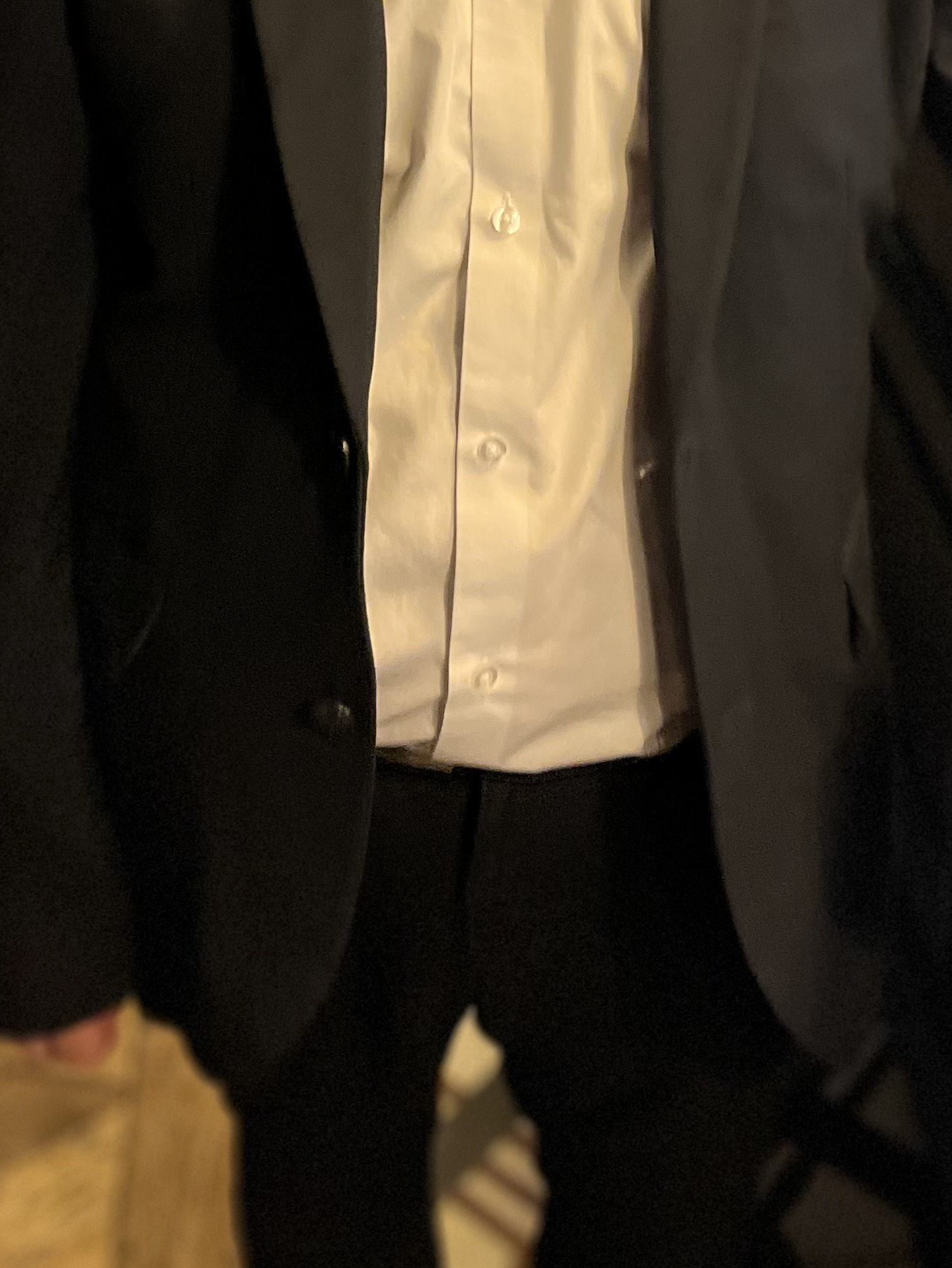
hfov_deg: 26.5
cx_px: 553
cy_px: 25
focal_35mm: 55
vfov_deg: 32.4
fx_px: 2016
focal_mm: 5.1
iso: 400
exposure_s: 1/33
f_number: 1.6
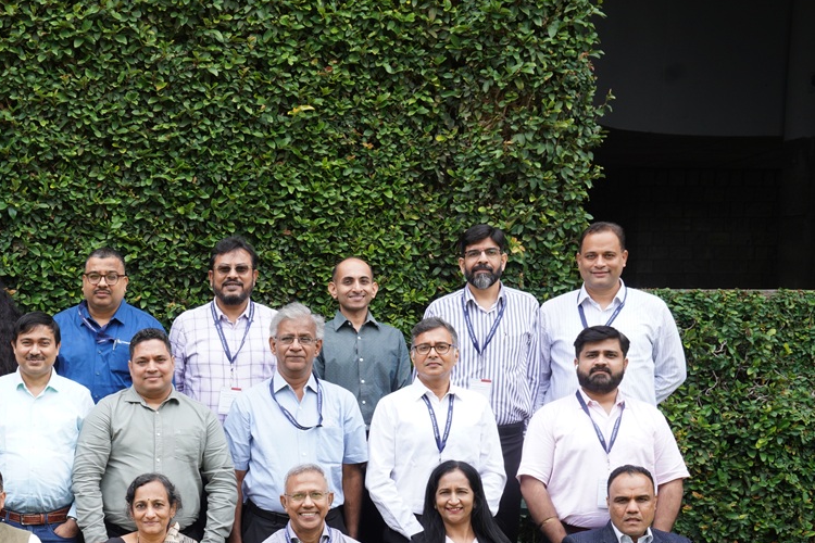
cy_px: 501
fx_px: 1630
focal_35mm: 72
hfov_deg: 26.7
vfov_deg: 18.6
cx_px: 17
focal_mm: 36
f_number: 8
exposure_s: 1/200
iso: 400
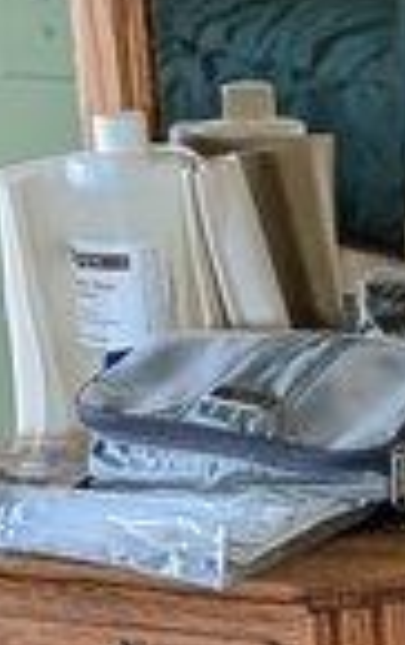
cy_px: 781
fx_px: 4648
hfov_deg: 4.8
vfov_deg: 7.9
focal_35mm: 264
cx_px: 1035
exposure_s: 1/40
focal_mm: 6.9
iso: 100
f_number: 1.68
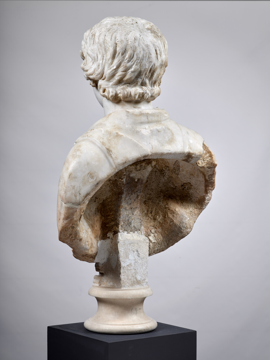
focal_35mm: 63
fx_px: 655
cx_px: 135
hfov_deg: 23.3
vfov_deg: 30.7
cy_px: 180
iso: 100
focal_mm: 80
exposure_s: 1/125
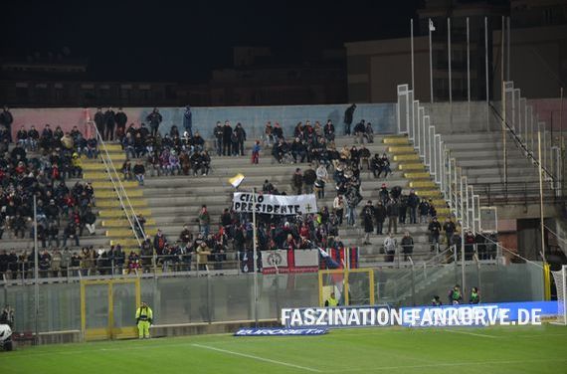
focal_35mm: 158
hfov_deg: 13.1
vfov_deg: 8.7
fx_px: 2472
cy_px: 187
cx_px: 284
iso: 1000
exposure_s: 1/30
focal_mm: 105
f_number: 5.6
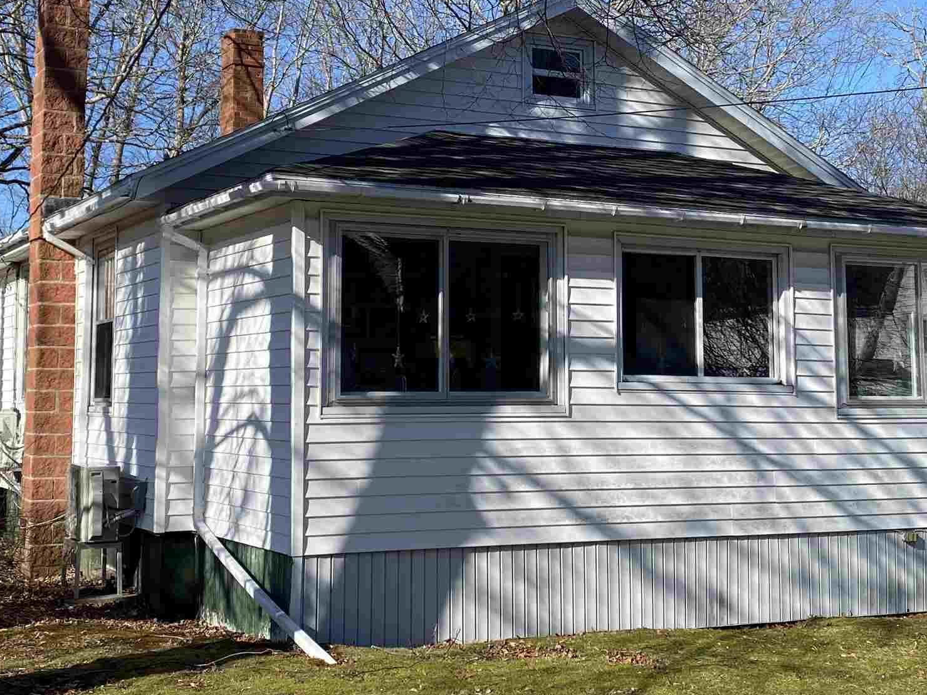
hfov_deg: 35.5
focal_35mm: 54
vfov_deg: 27.0
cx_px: 466
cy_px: 278
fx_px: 1446
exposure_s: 1/2141
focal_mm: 4.25
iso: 32
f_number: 1.8
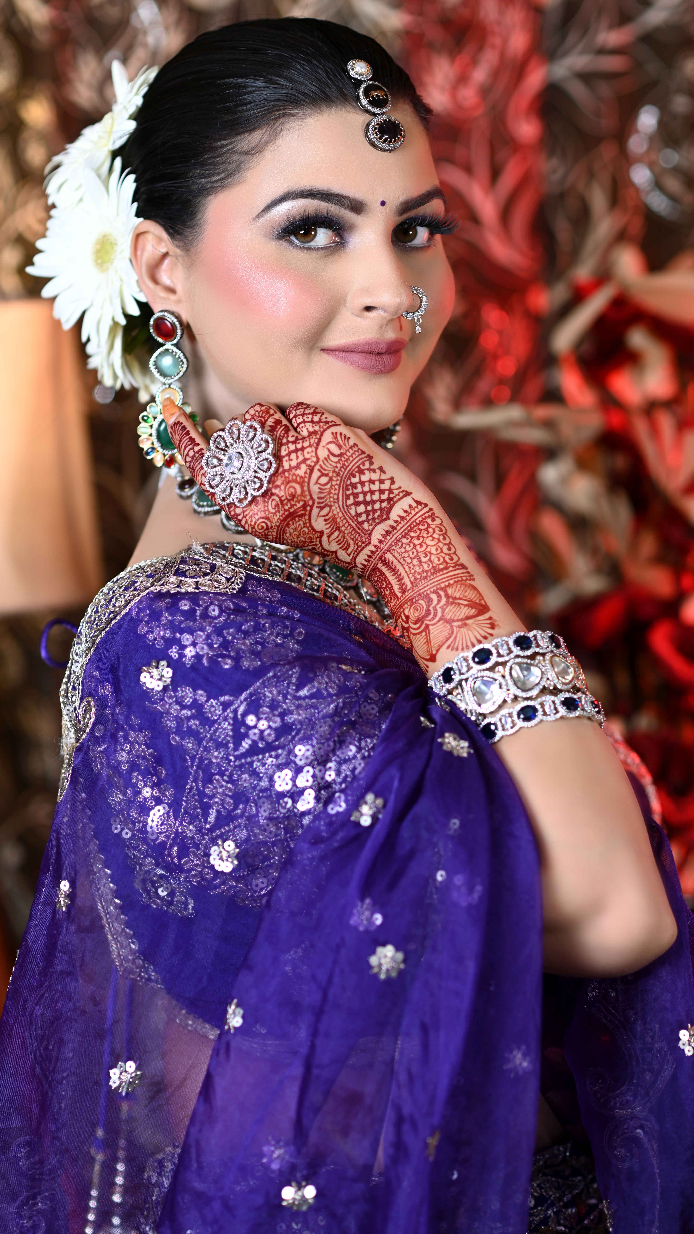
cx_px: 366
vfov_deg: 23.7
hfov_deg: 13.4
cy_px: 621
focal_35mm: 90
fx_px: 2945
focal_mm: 85
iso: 250
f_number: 2.5
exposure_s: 1/200
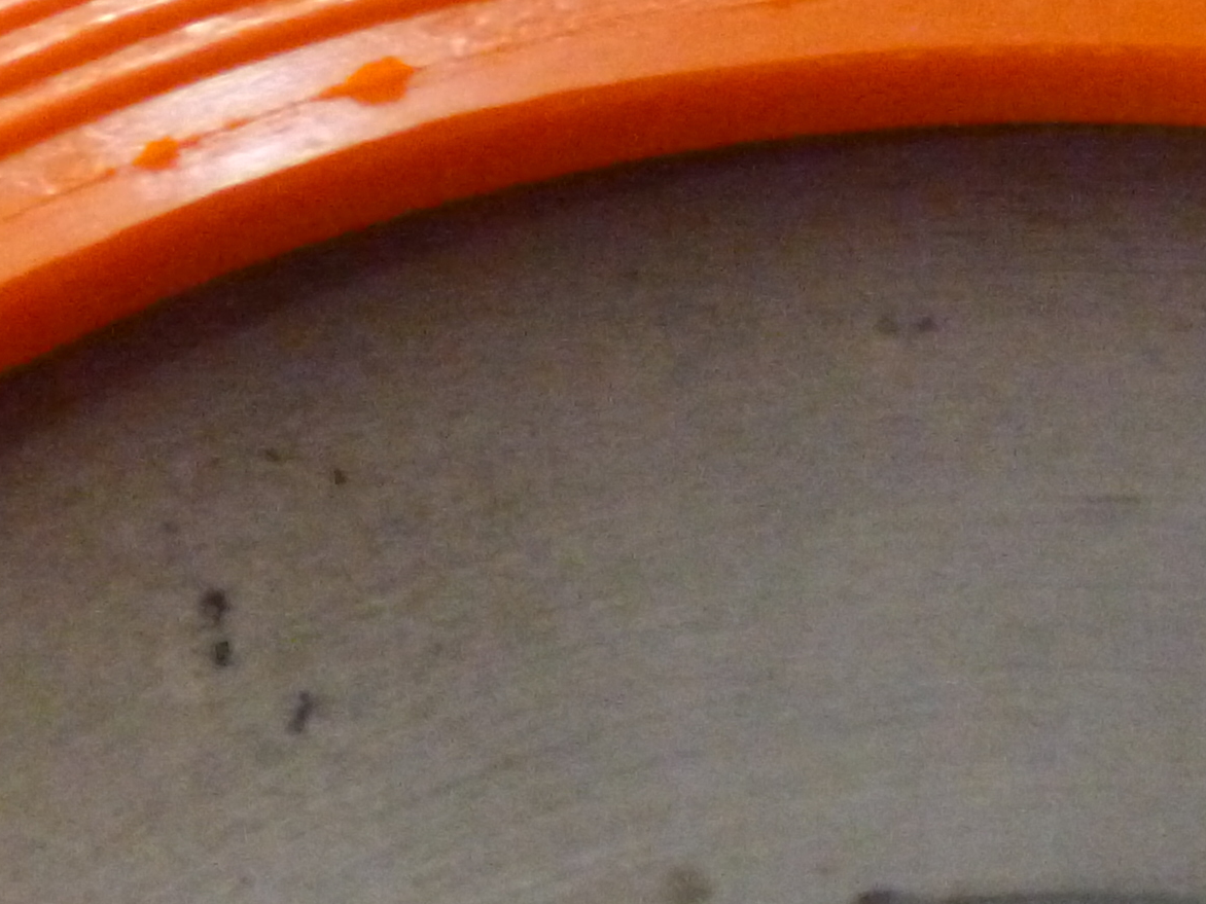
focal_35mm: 173
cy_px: 1404
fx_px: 6027
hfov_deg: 11.4
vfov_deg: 8.4
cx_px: 810
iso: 800
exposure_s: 1/25
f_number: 3.8
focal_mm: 7.9
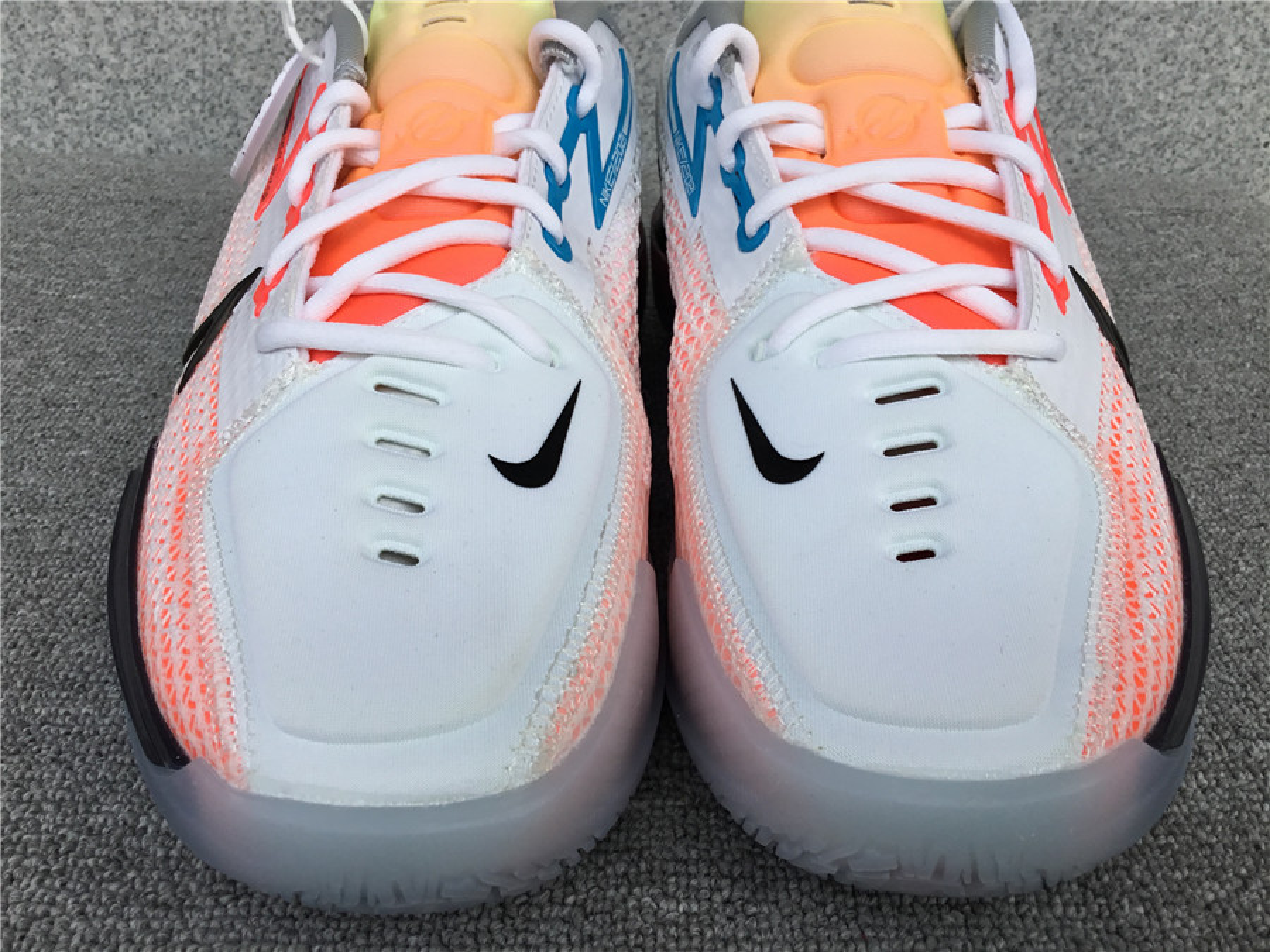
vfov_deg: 45.4
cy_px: 476
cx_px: 635
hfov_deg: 58.4
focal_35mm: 31
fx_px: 1137
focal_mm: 3.3
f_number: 2.4
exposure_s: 1/1164
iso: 25
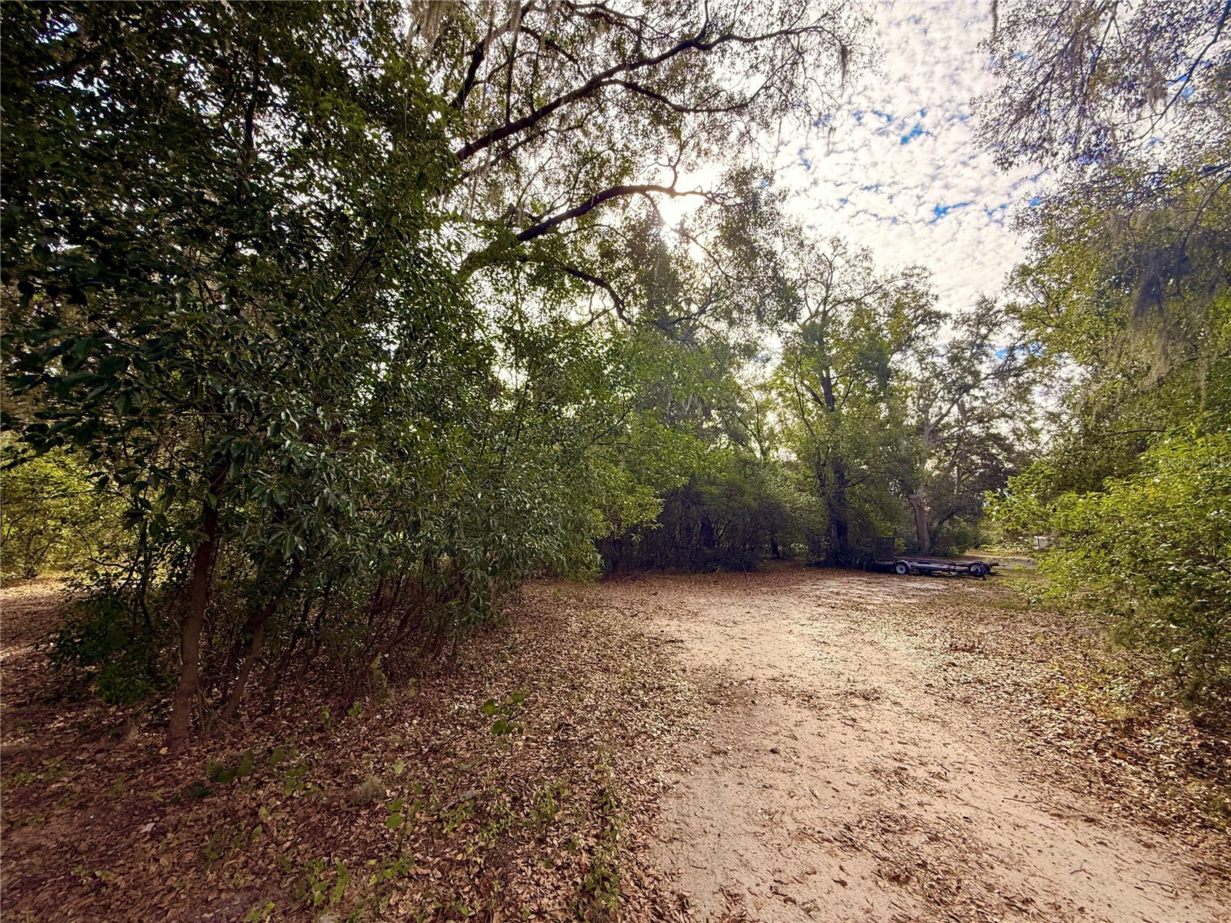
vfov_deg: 85.7
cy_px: 462
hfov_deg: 102.1
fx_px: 498
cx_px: 616
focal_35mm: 14
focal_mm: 2.22
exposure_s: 1/502
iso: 64
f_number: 2.2
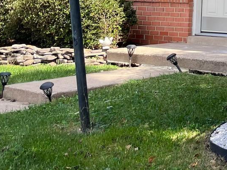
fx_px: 649
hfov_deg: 16.9
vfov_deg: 14.0
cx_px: 389
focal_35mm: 99
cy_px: -85
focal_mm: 4.2
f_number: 1.6
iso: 32
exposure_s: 1/764
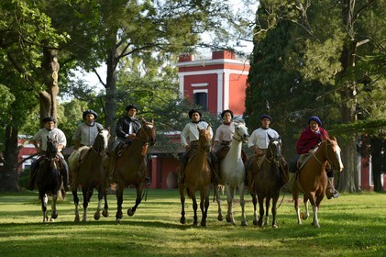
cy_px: 128
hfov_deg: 17.7
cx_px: 193
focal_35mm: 116
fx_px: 1243
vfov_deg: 11.8
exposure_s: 1/400
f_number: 5.6
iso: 400
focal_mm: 116
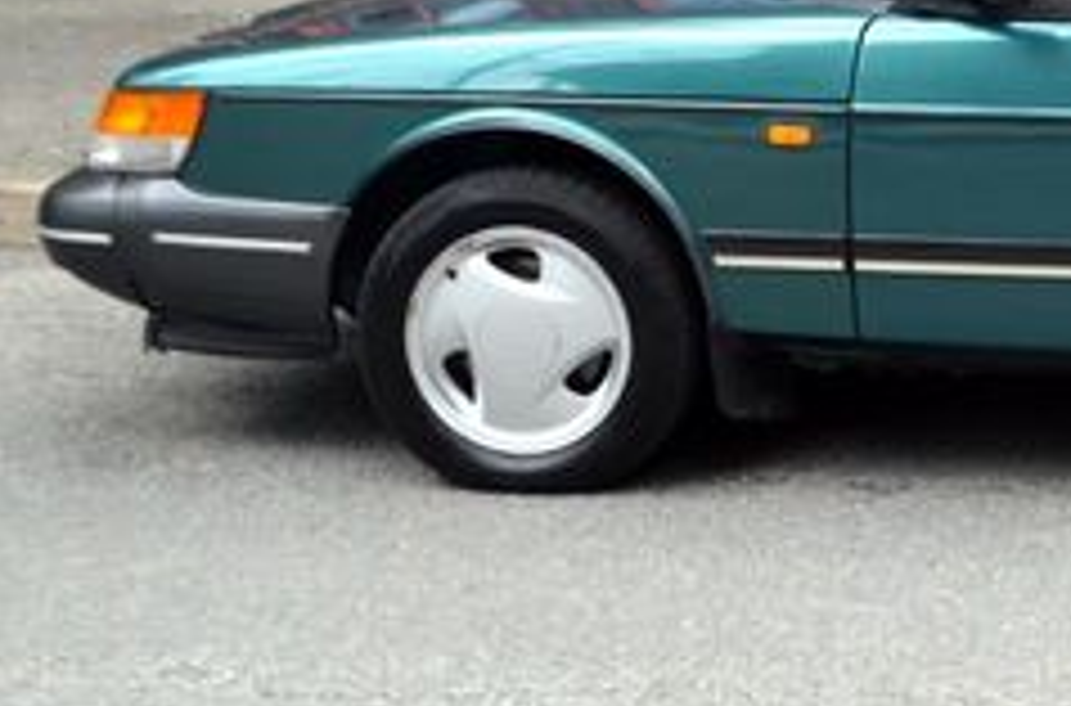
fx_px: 2876
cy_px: -45
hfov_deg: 19.6
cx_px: 1359
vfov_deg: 13.7
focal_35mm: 97
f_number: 5.6
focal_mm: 24
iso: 400
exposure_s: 1/125
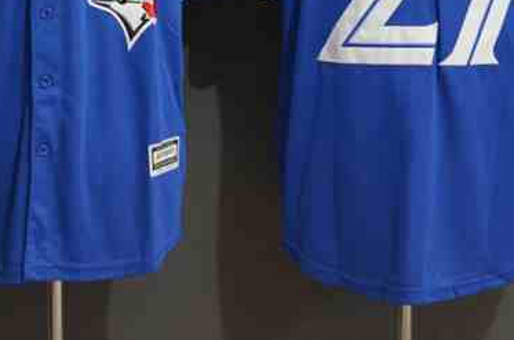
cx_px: 212
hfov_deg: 12.8
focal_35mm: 161
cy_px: -23
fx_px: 2294
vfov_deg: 8.4
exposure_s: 1/25
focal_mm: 50
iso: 4000
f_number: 5.6
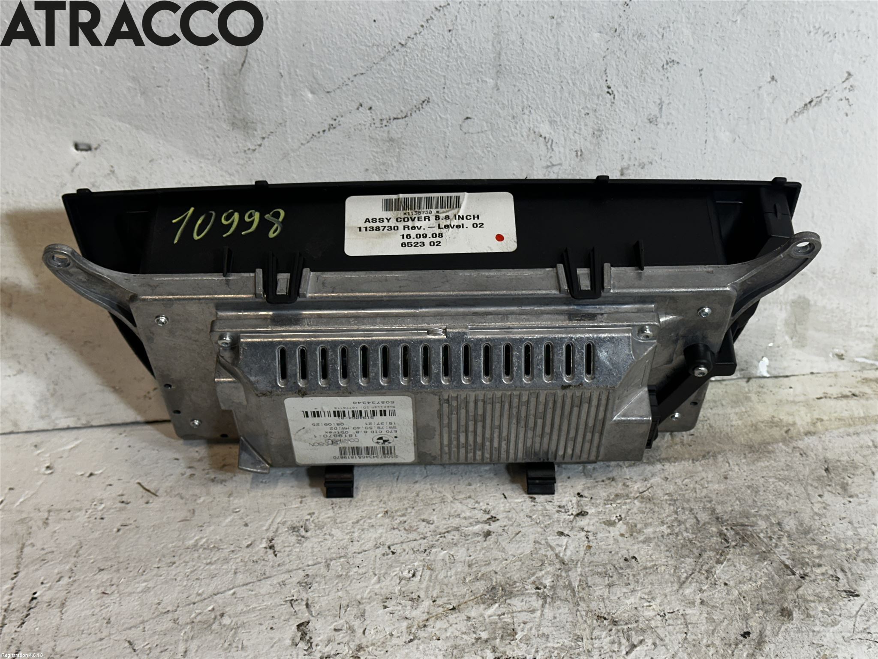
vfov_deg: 30.3
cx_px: 439
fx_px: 1217
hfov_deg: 39.7
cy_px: 330
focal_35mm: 48
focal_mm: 6.86
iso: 64
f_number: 1.78
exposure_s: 1/100
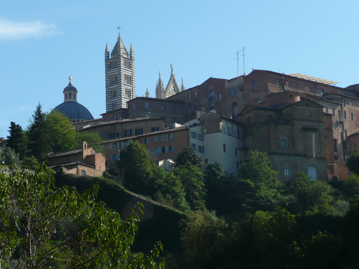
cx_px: 180
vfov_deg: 13.2
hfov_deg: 17.6
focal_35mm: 112
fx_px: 1162
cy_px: 134
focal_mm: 18.4
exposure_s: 1/500
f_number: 4.7
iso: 100
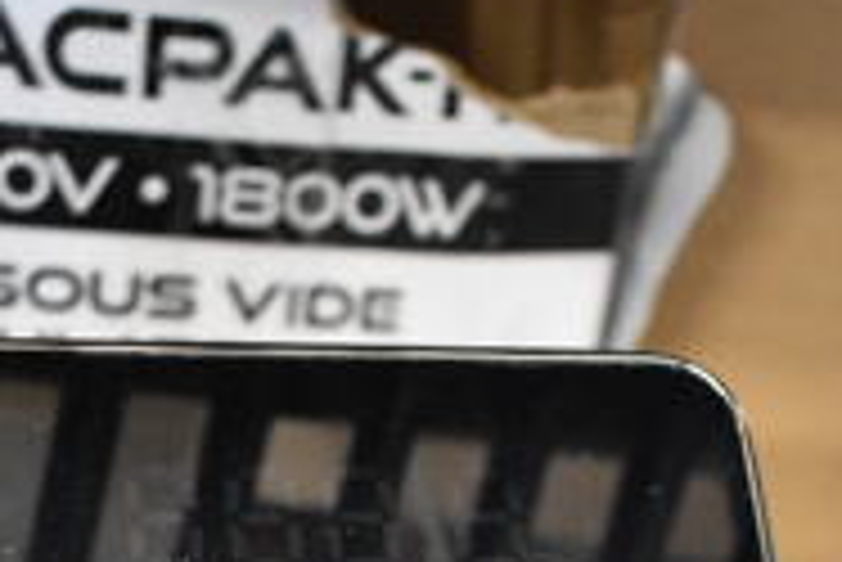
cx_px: 279
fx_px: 2060
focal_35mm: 88
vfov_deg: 14.7
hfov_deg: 23.0
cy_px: 787
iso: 2800
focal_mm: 18
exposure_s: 1/30
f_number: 3.5
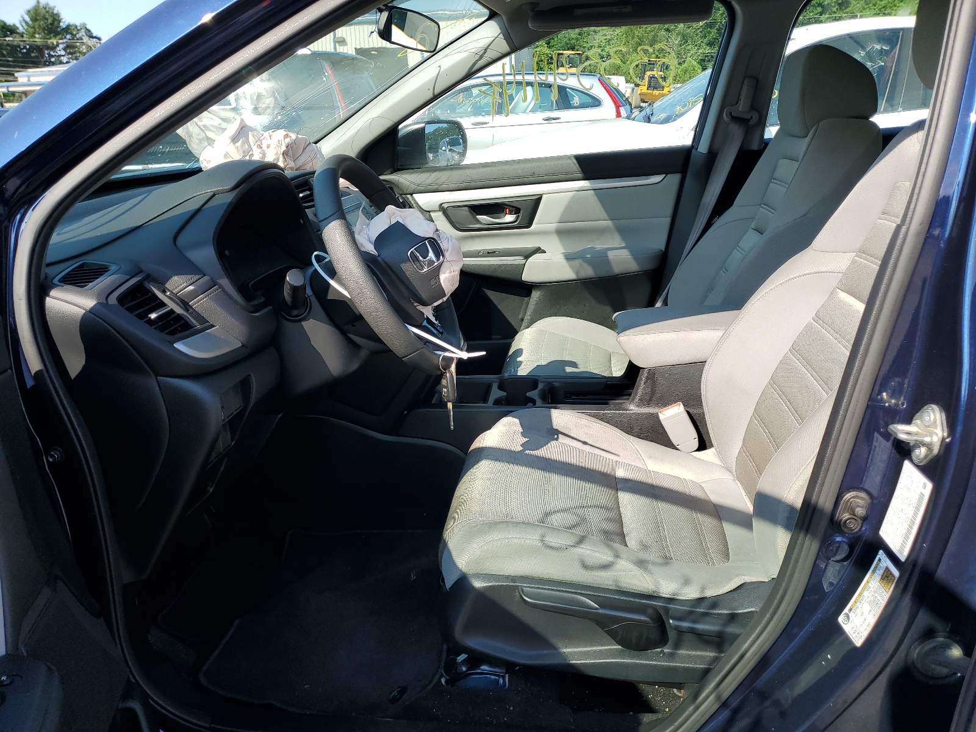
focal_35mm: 26
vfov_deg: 53.1
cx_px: 488
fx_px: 733
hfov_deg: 67.3
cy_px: 366
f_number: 1.5
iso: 50
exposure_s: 1/1111
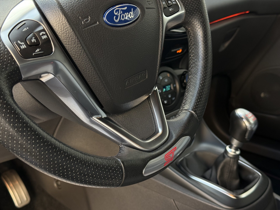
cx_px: 140
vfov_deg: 30.3
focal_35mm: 48
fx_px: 388
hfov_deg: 39.7
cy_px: 105
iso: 100
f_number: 1.78
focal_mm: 6.76
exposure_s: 1/92
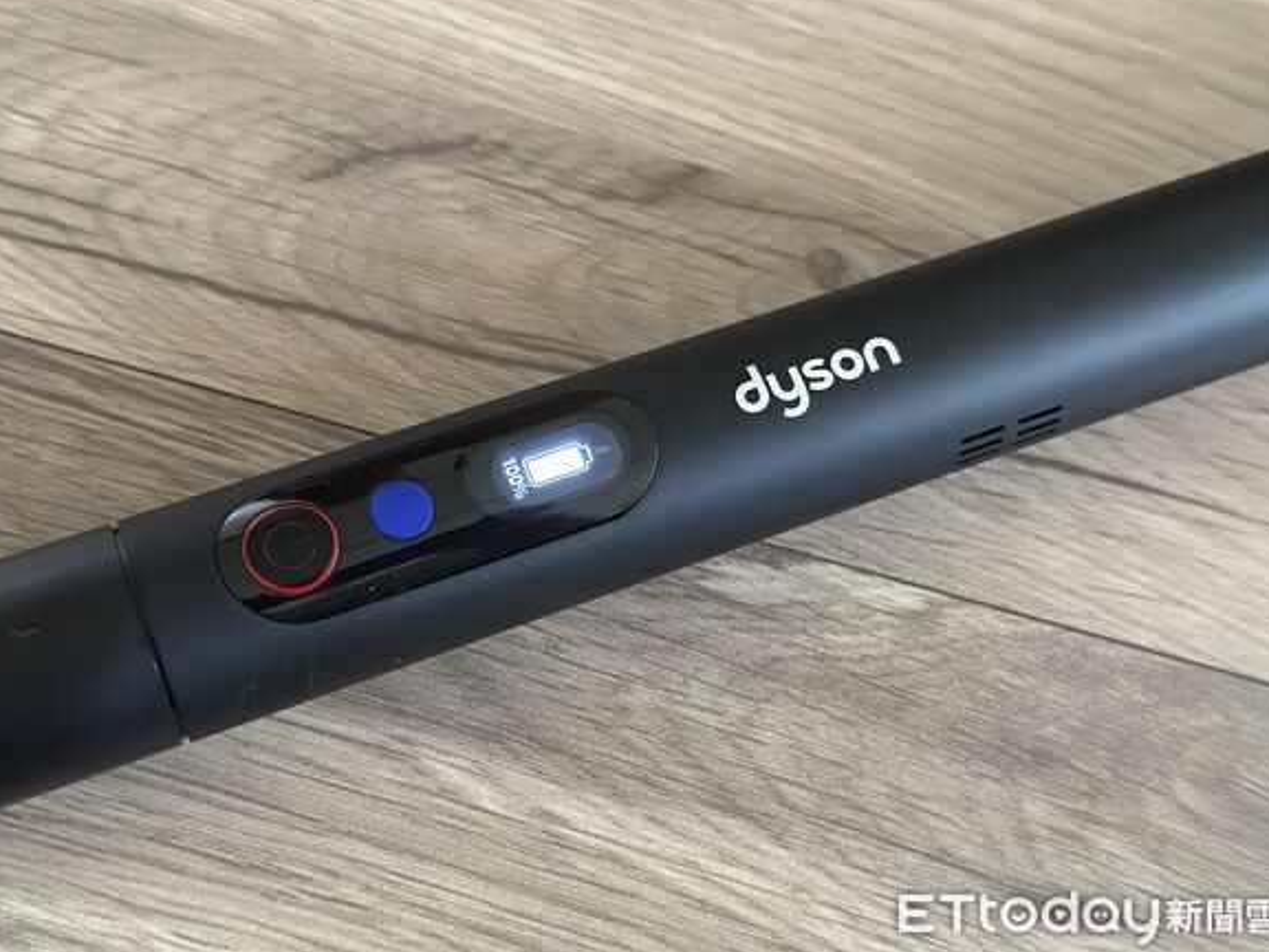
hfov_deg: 38.2
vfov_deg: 29.1
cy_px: 463
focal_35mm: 50
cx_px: 639
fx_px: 1833
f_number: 1.78
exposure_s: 1/38
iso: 800
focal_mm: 6.86
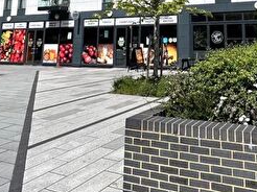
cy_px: -19
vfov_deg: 33.6
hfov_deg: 47.8
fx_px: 274
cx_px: 200
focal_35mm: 37
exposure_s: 1/1908
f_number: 1.8
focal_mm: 1.57
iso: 32
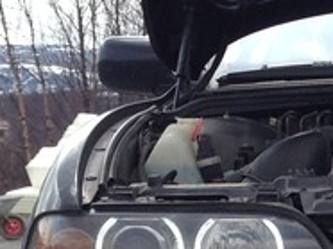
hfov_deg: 10.5
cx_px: 508
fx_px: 1749
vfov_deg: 8.0
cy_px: 330
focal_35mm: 182
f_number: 2.4
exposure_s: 1/753
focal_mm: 4.13
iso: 50
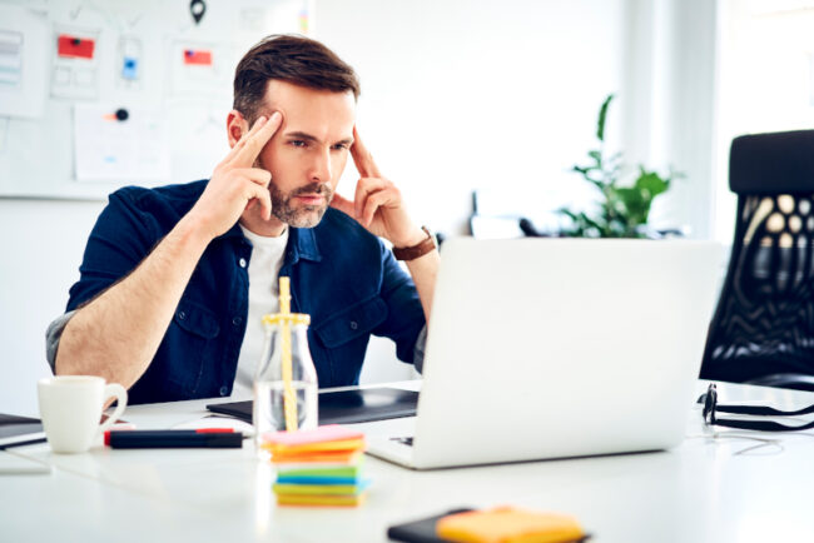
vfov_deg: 24.6
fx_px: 1244
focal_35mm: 55
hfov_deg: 36.2
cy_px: 272
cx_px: 407
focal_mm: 55
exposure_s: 1/160
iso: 640
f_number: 2.5
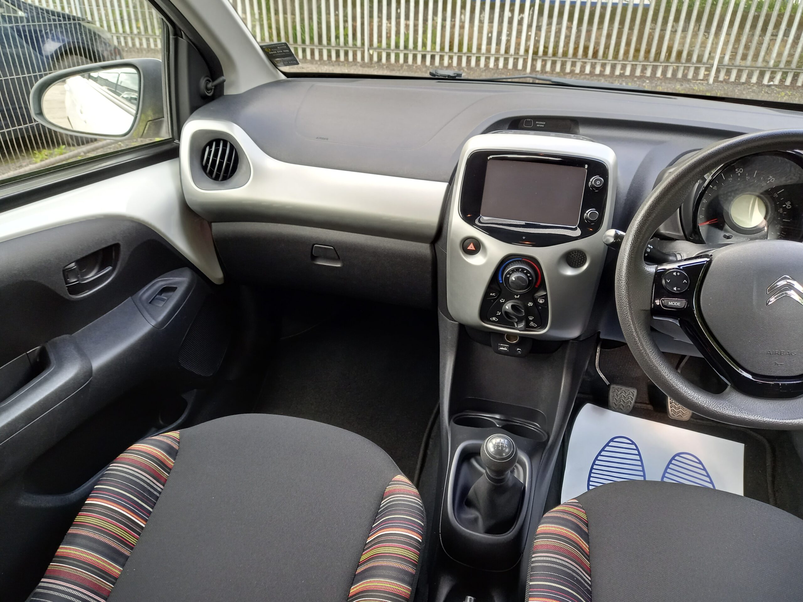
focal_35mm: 25
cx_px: 402
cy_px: 301
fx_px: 580
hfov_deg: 69.4
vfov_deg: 54.9
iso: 125
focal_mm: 4.6
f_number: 2
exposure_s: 1/50
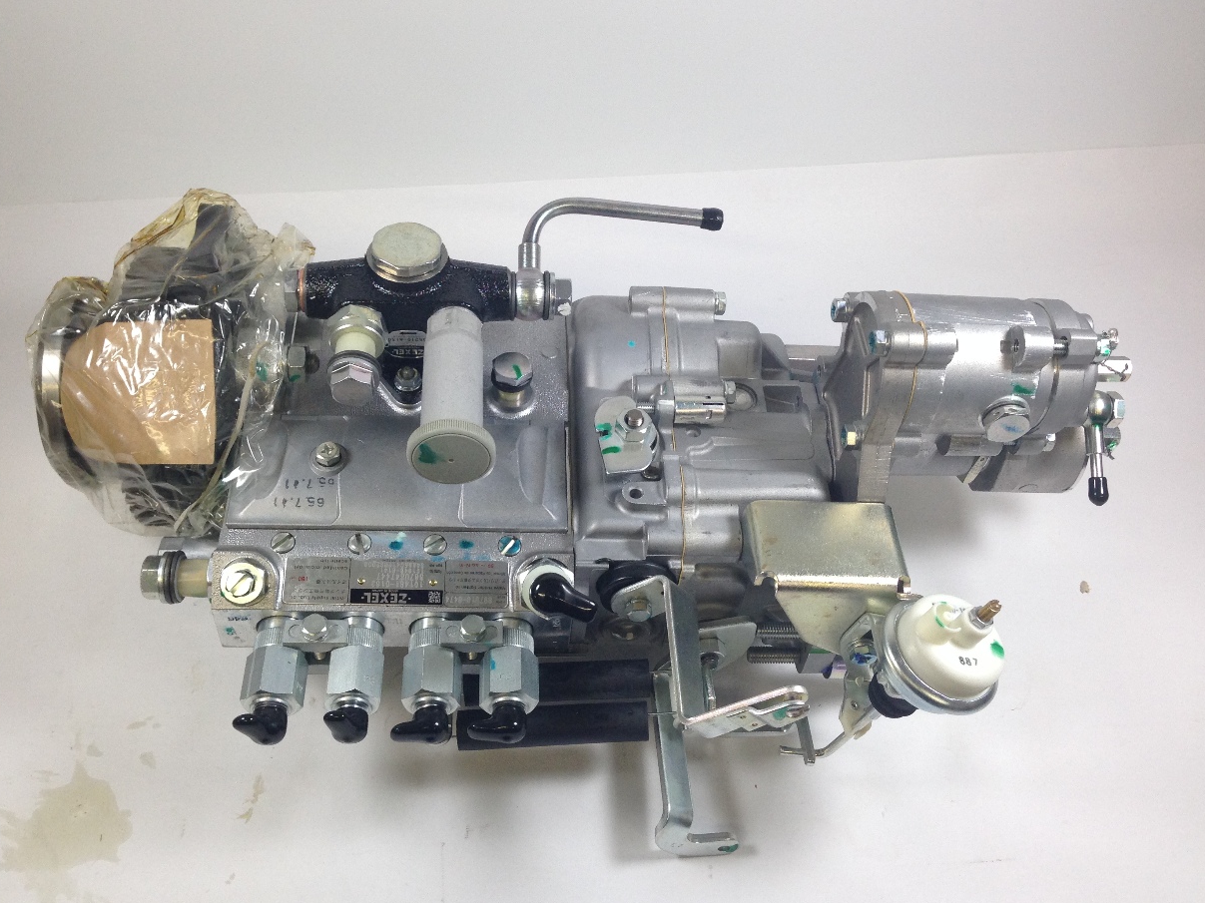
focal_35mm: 35
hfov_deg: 52.6
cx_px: 592
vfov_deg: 40.7
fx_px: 1218
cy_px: 446
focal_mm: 4.12
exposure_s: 1/120
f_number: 2.4
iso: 100
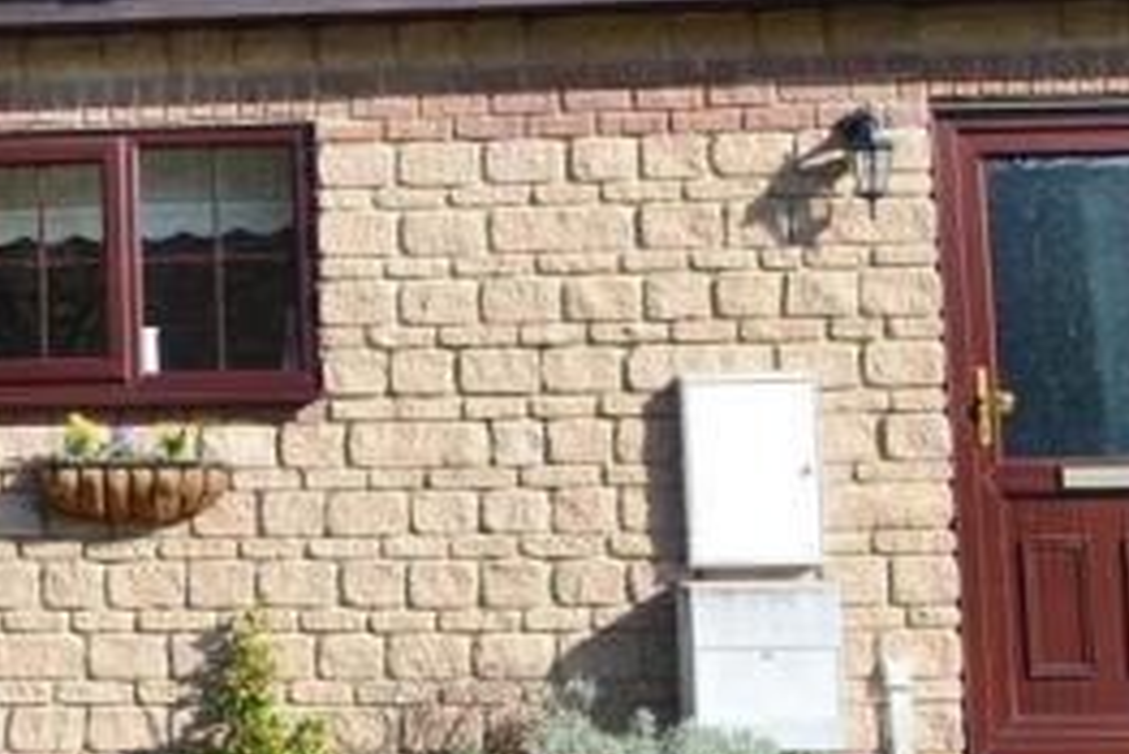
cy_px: 174
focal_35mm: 75
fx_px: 2353
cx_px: -179
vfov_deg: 18.1
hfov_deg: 24.7
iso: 400
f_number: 11
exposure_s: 1/320
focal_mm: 20
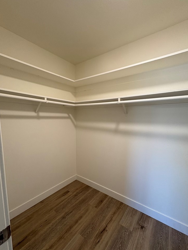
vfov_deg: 98.1
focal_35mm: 15
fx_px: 109
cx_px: 95
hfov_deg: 81.7
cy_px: 131
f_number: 2.2
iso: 160
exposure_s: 1/60
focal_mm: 2.22
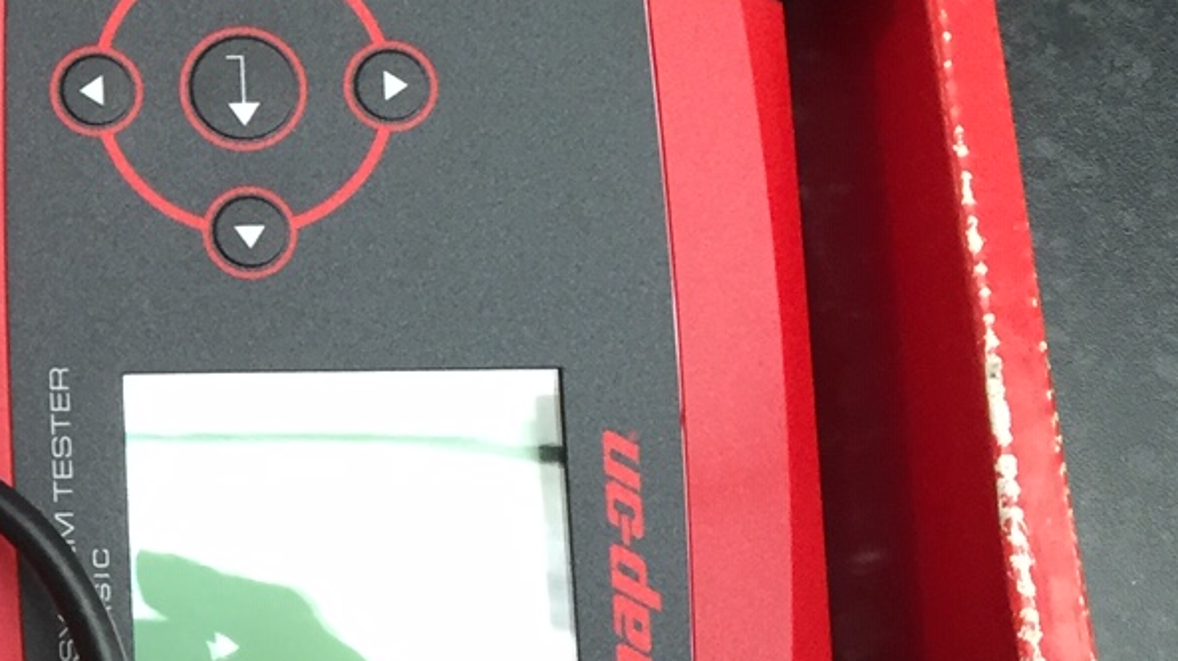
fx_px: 2716
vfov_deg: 13.9
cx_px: -322
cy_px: 270
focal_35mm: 87
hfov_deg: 22.1
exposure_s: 1/33
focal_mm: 4.15
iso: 125
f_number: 2.2
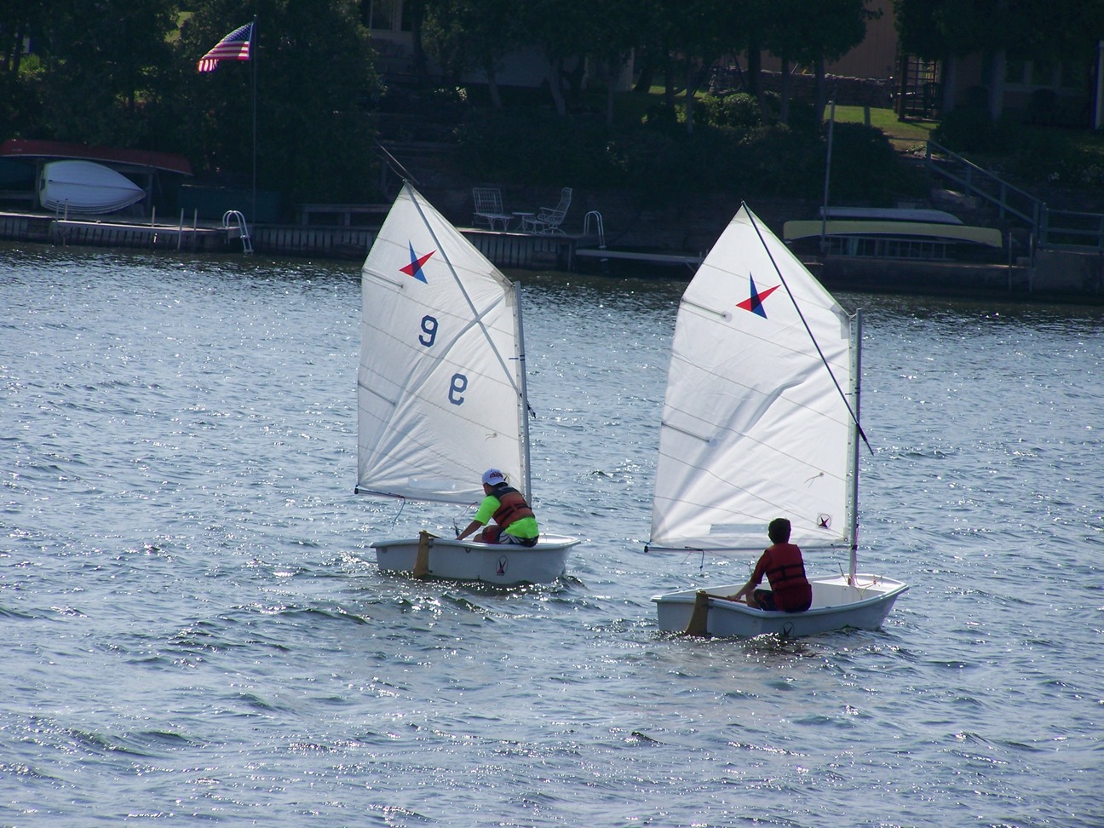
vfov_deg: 4.7
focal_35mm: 317
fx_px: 10110
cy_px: 414
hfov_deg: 6.3
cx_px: 552
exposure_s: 1/500
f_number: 5
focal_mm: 52.6
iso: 64
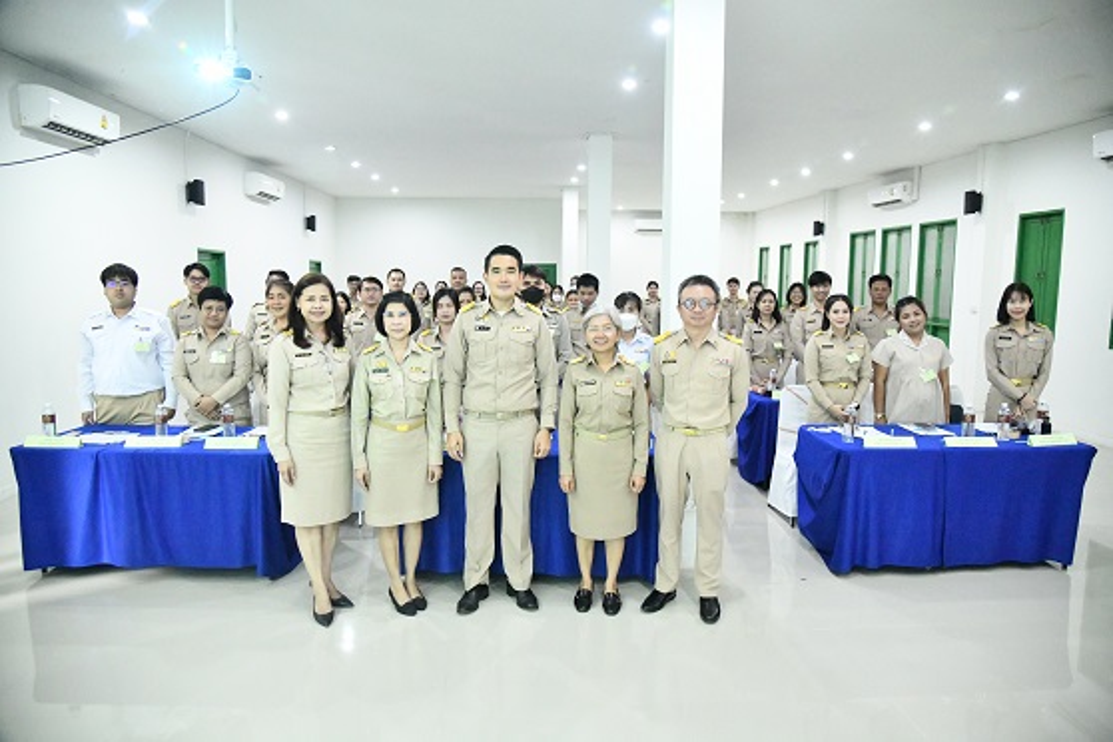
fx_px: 742
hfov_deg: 73.7
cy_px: 371
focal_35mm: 24
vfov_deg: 53.1
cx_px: 556
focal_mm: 24
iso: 25600
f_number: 4.5
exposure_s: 1/200
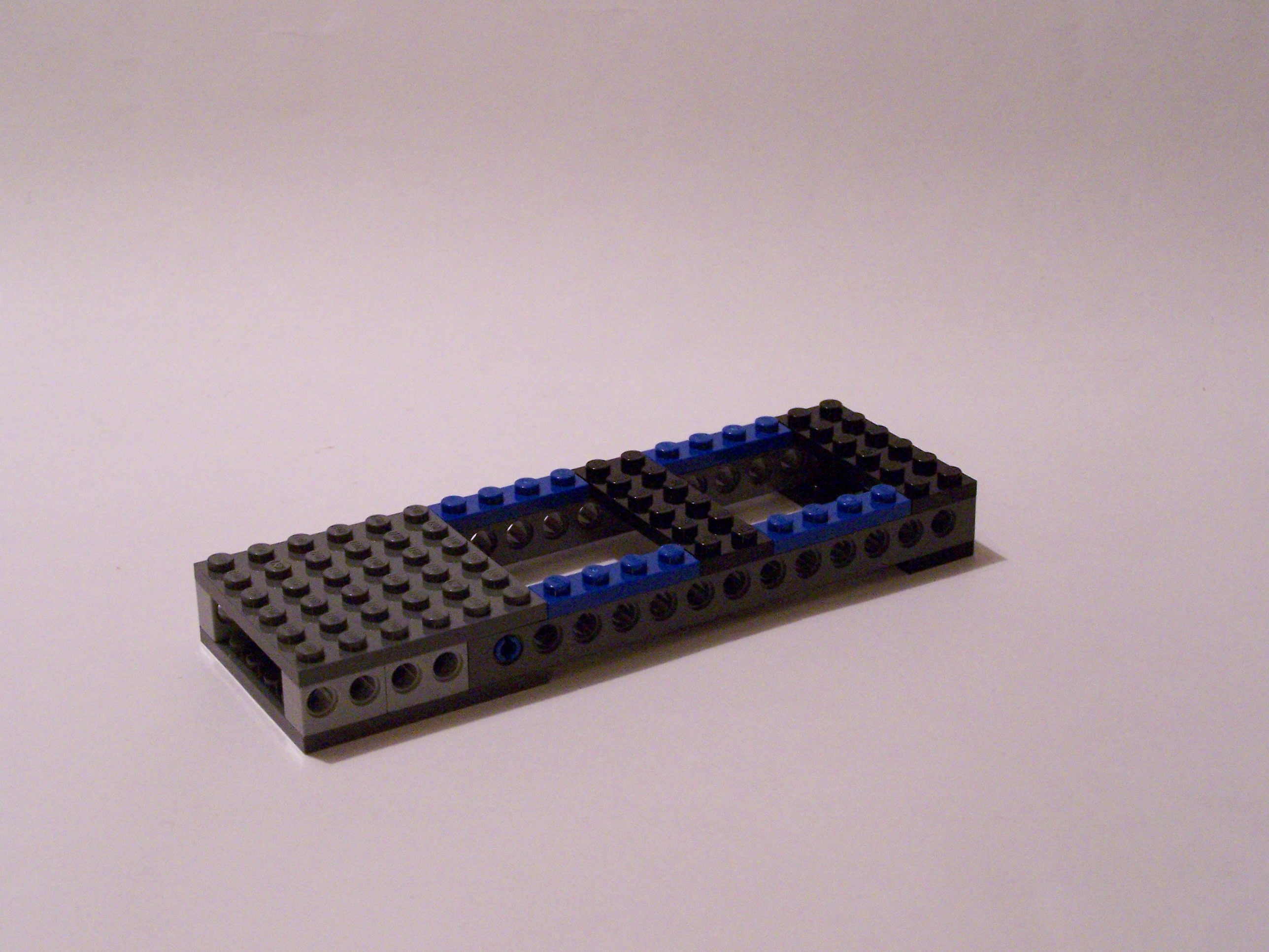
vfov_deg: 21.9
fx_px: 2456
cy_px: 476
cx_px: 634
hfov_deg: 29.0
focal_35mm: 67
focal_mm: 11.1
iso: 400
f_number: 3.2
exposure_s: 1/30
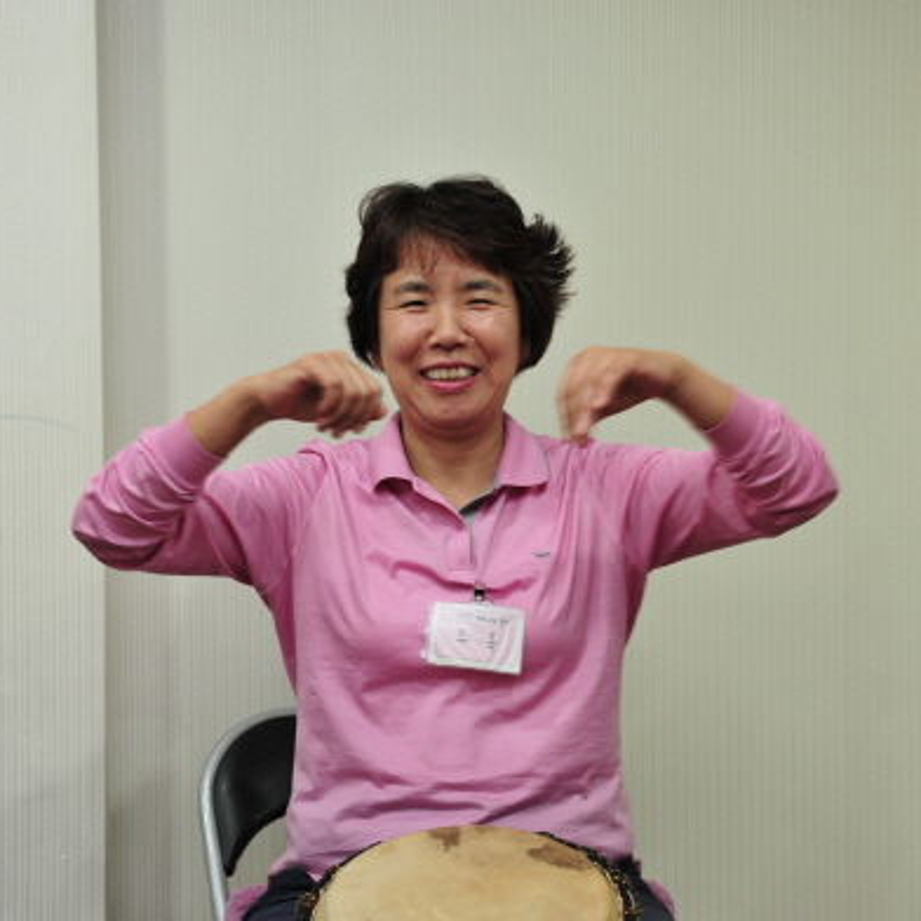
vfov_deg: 26.4
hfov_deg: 26.5
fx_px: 1957
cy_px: 592
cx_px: 455
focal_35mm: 65
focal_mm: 50
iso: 1600
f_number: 4
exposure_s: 1/80
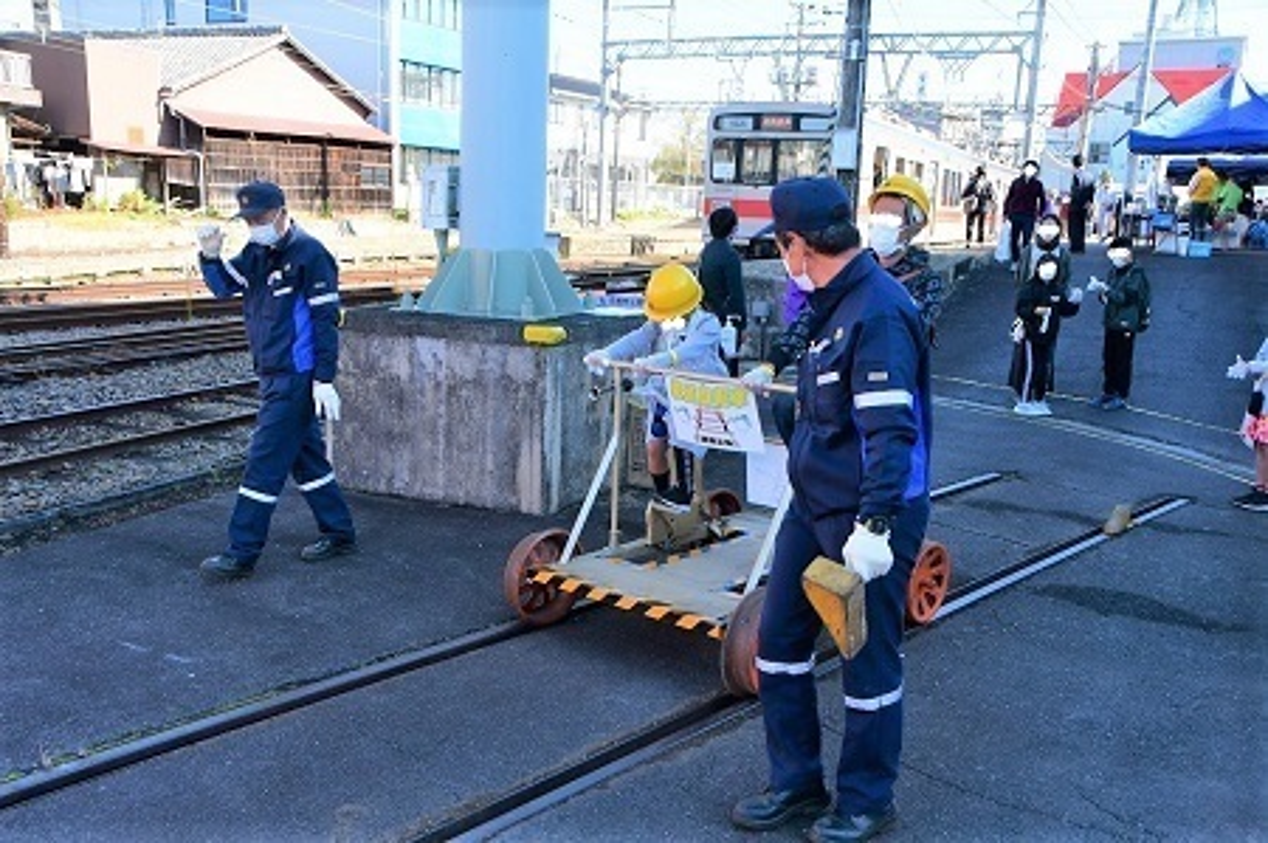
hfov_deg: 57.3
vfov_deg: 39.9
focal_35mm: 33
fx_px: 1161
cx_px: 634
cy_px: 422
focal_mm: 22
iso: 400
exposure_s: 1/250
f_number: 8
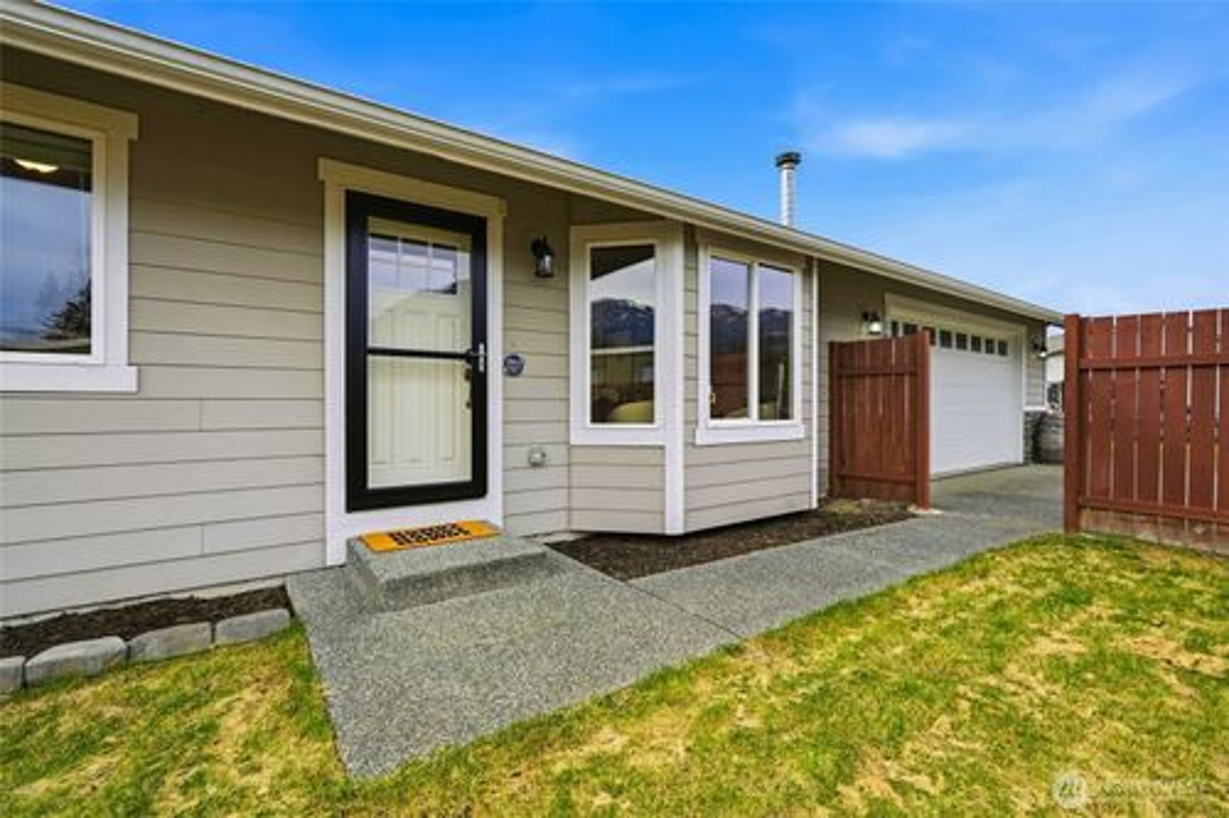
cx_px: 614
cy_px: 409
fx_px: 563
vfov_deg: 72.0
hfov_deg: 95.0
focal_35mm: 16
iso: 1250
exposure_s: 1/8000
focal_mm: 16.5
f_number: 9
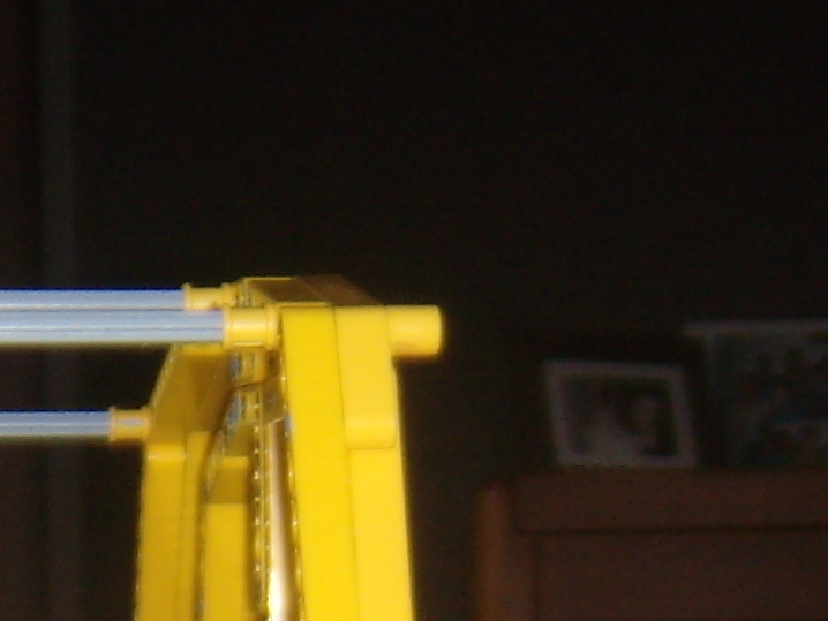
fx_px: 3565
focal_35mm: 149
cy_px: 1004
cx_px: -170
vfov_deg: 9.6
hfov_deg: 12.9
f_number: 3.5
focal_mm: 6.4
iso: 64
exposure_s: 1/60.2
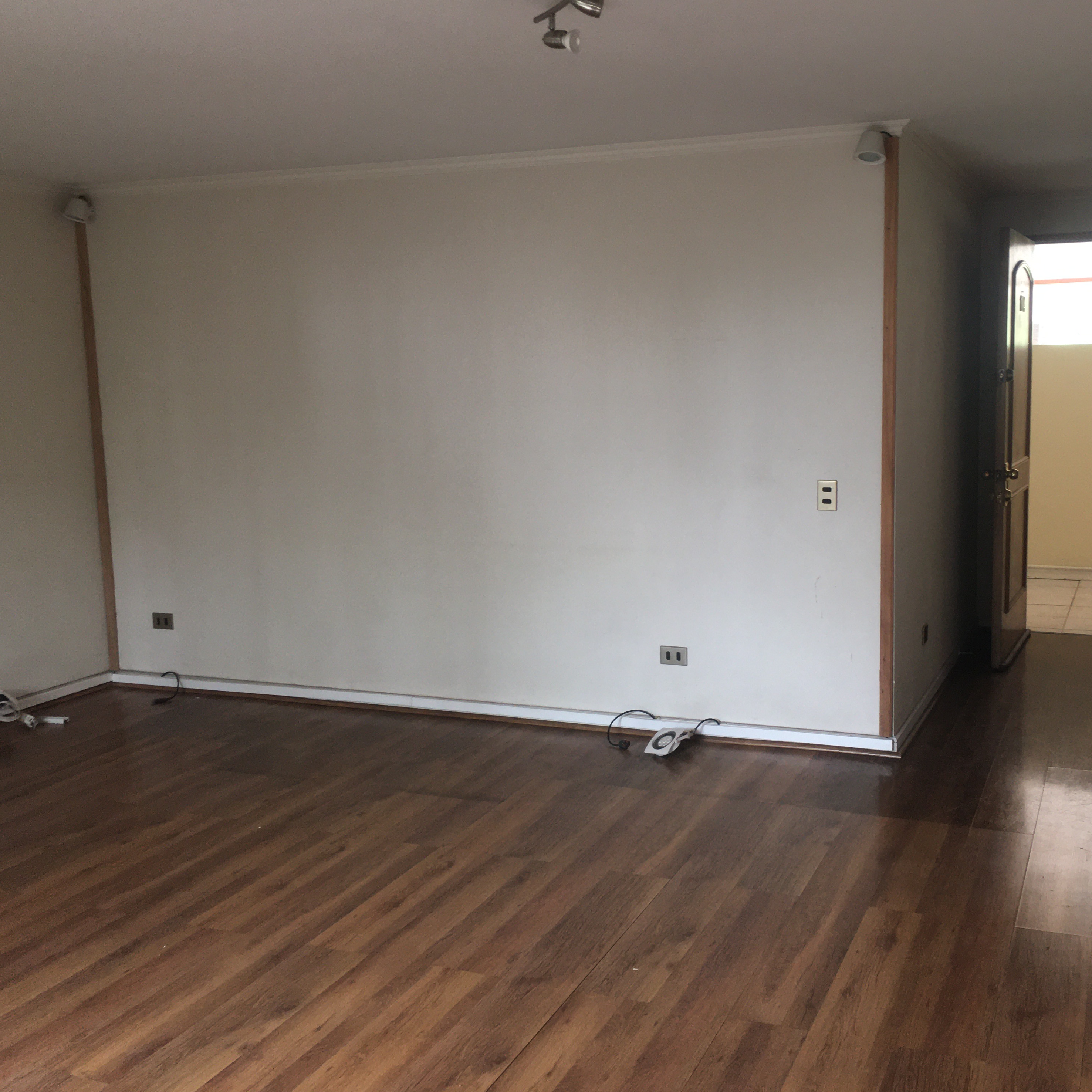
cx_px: 667
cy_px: 540
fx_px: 1249
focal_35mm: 35
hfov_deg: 46.9
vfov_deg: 47.2
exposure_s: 1/33
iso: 64
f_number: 2.2
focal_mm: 4.15
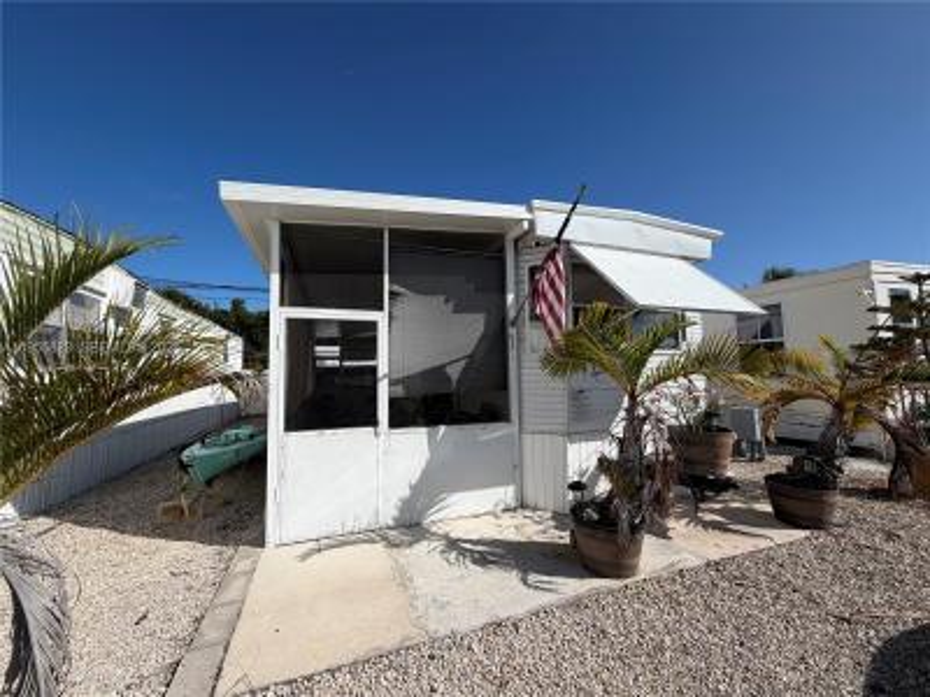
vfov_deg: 85.7
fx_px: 376
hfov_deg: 102.1
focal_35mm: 14
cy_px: 348
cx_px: 465
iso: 20
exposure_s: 1/1431
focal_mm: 2.22
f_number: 2.2
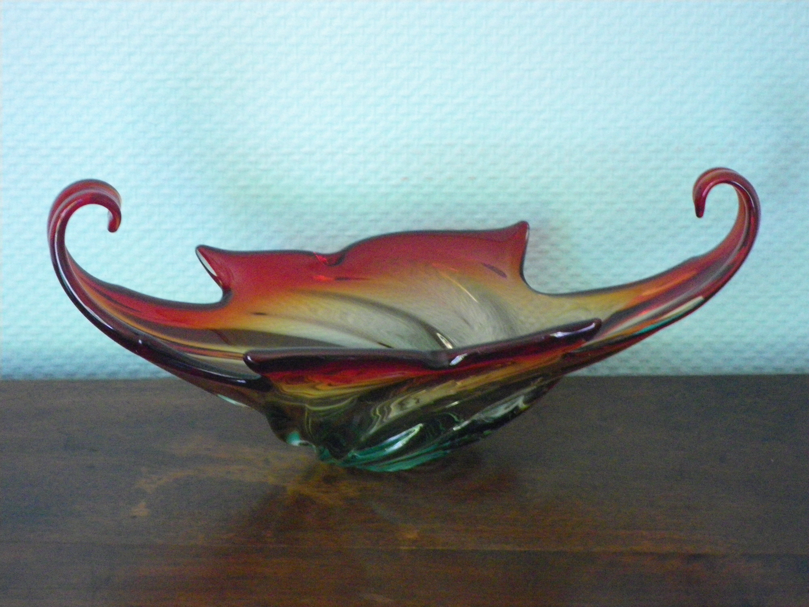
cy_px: 304
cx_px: 404
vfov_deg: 15.9
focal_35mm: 93
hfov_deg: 21.1
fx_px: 2173
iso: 800
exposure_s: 1/25
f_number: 5.3
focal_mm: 16.5
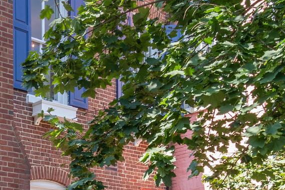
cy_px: 207
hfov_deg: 29.9
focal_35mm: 54
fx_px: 427
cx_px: -80
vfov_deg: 23.6
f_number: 10
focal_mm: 10
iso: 200
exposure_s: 1/50
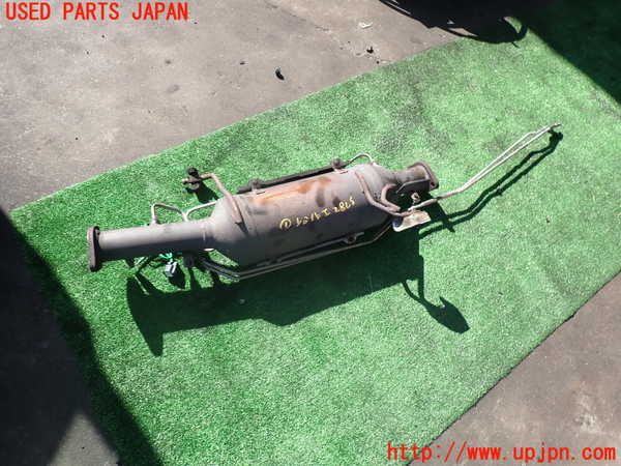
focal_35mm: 25
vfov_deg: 54.9
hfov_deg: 69.4
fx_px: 448
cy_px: 233
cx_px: 310
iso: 100
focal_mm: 4.5
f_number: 2.8
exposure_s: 1/640
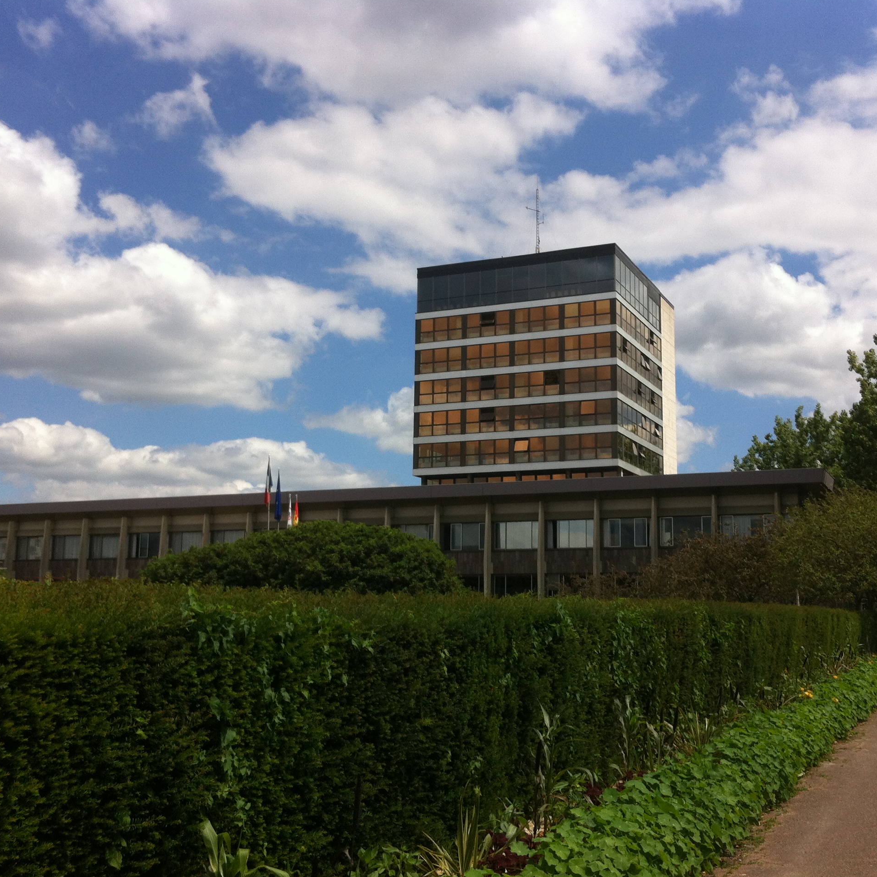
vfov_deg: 40.0
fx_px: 1204
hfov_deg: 40.0
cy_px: 433
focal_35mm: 42
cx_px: 489
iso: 80
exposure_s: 1/1885
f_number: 2.8
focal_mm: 3.85
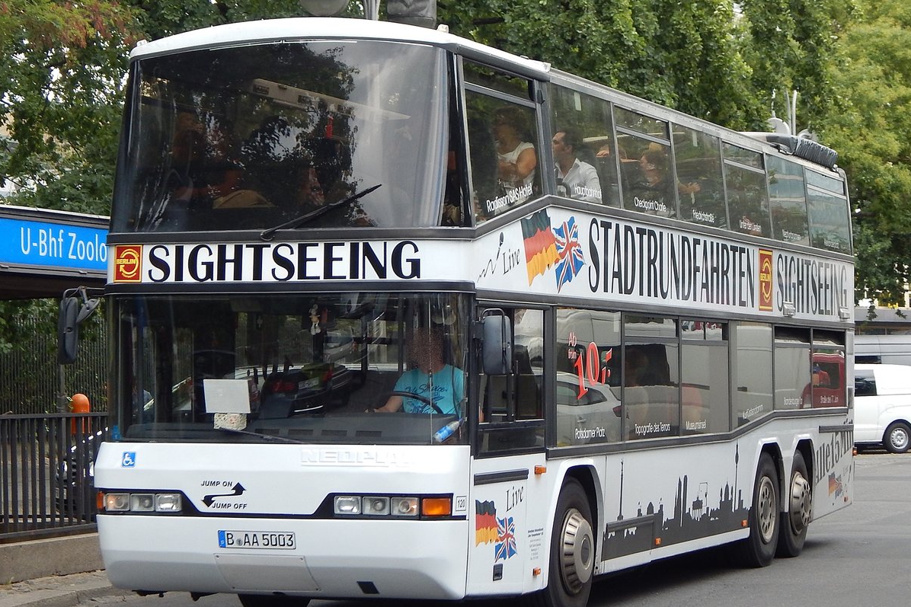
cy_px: 318
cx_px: 455
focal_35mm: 72
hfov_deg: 28.1
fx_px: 1822
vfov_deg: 18.9
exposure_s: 1/160
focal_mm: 12.3
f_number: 4.1
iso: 125
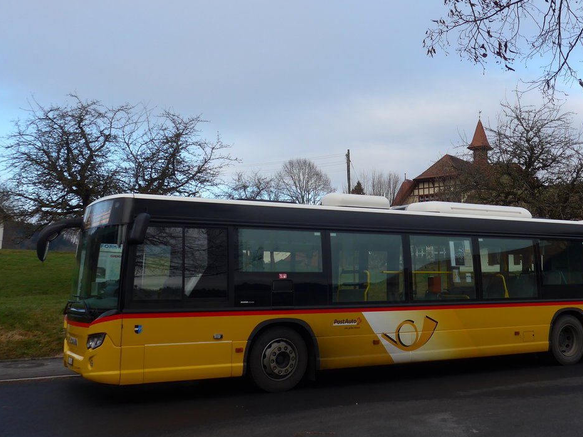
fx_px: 674
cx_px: 344
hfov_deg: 46.6
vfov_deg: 35.8
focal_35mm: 40
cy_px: 170
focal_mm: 6.5
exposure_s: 1/400
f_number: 2.8
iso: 80
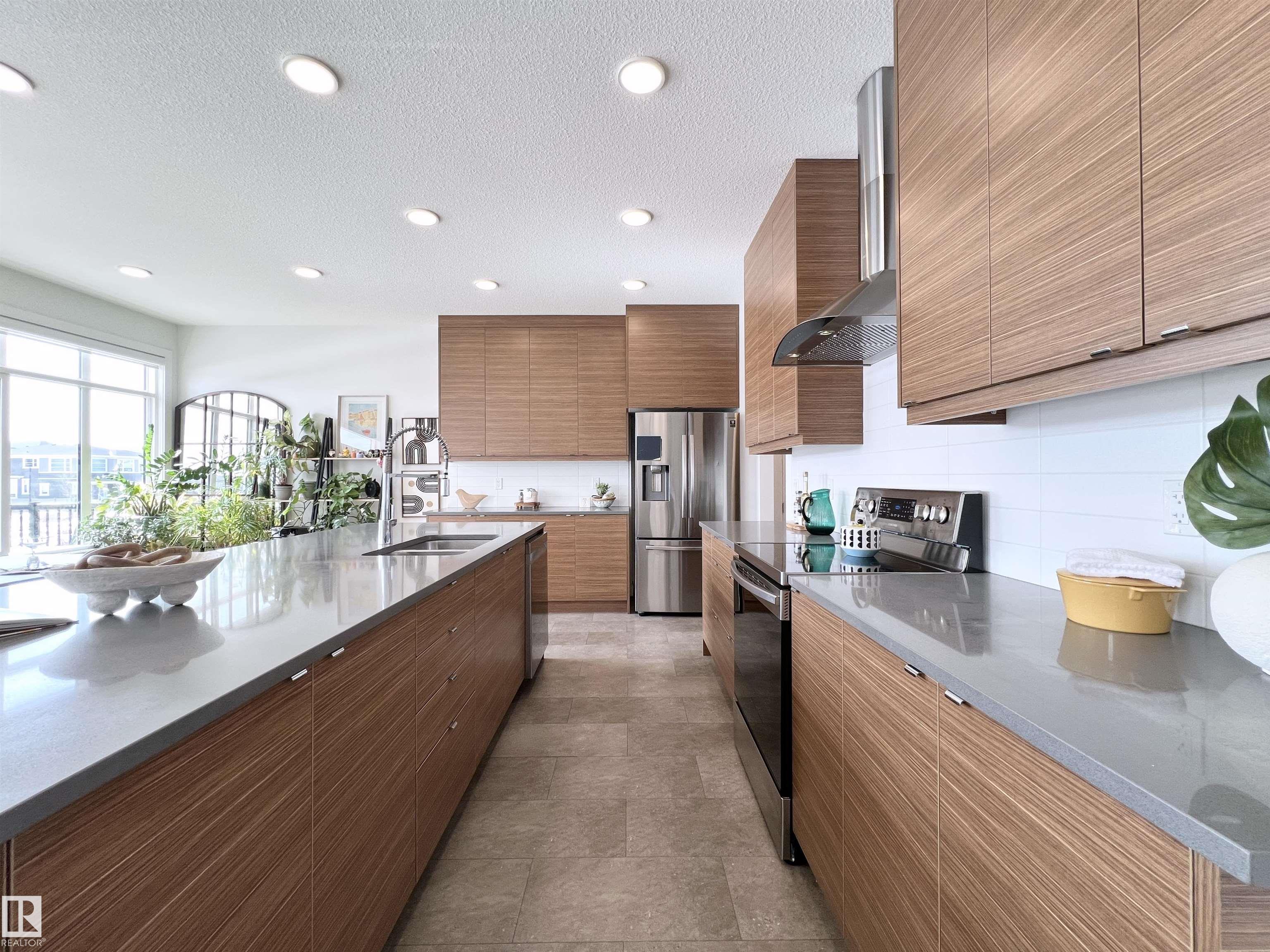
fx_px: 477
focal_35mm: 13
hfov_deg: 106.2
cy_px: 476
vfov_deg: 89.9
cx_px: 635
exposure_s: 1/120
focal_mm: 1.57
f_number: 1.8
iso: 64
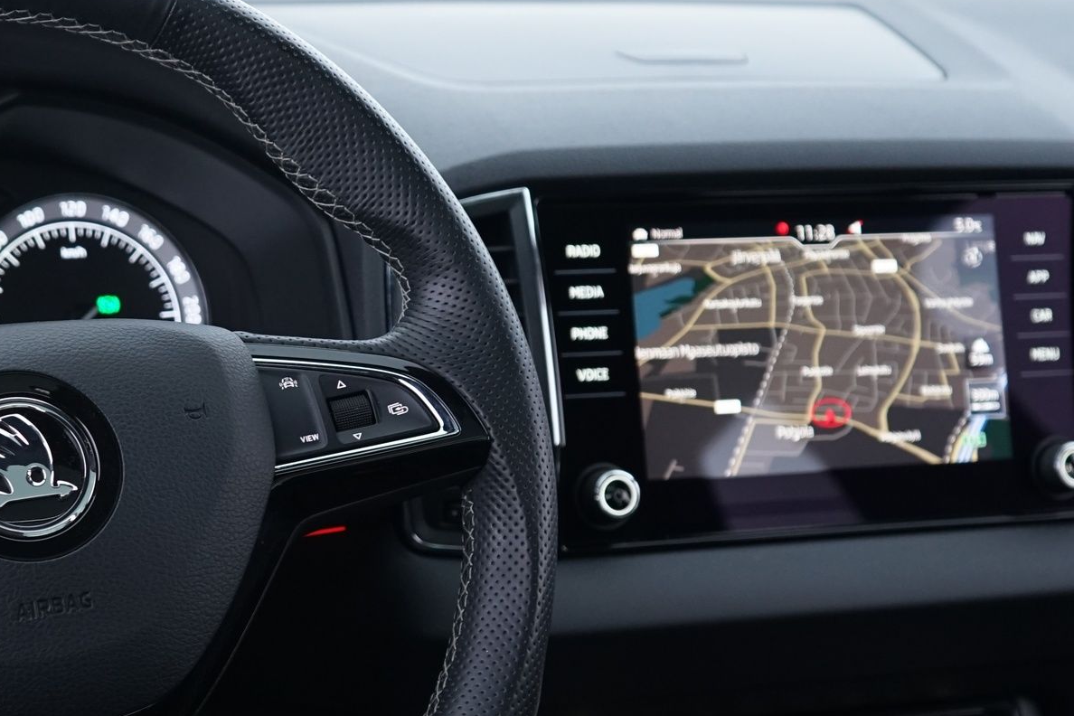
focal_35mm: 80
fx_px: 2386
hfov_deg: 25.1
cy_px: 423
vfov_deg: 17.1
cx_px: 295
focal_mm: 38
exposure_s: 1/8
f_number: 4
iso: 1000
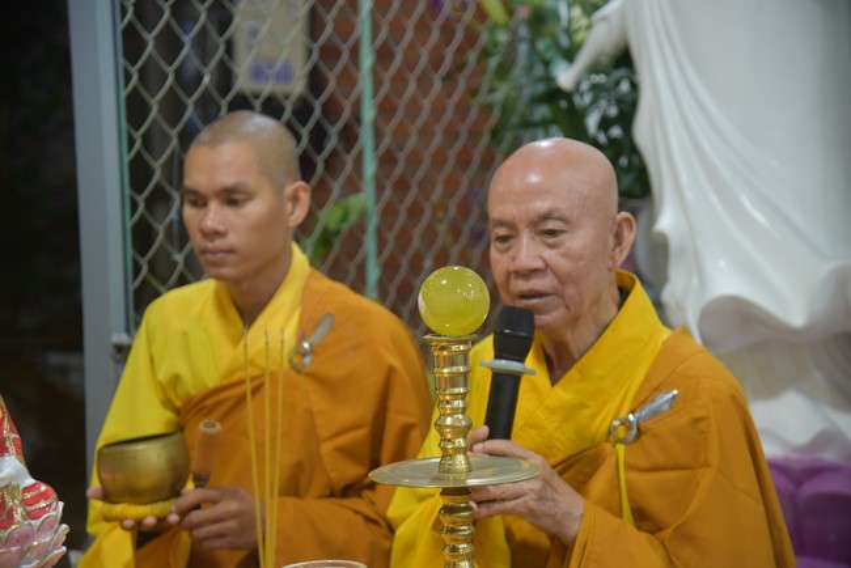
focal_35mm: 82
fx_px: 1939
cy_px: 284
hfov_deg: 24.8
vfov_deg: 16.7
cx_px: 426
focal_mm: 82
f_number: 4
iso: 900
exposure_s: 1/60
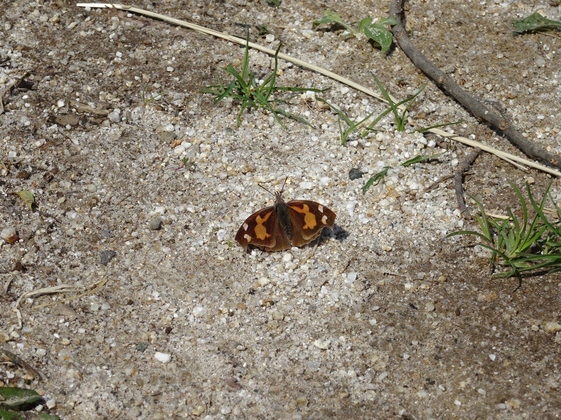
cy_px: 210
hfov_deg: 15.5
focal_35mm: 127
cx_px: 280
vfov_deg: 11.7
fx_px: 2058
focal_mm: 21.7
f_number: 5.6
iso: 80
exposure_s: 1/800
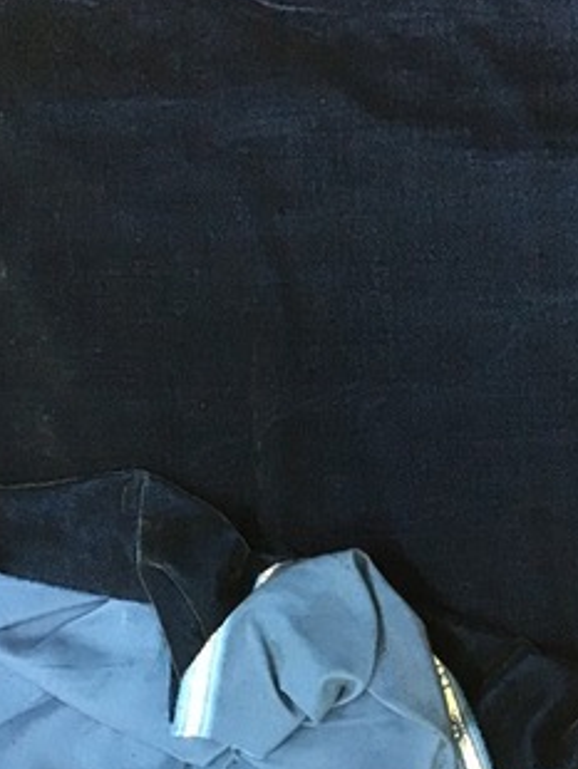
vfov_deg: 37.8
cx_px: 398
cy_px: 506
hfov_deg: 28.9
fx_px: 1112
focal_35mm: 50
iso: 800
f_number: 2.4
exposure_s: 1/17
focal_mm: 3.3
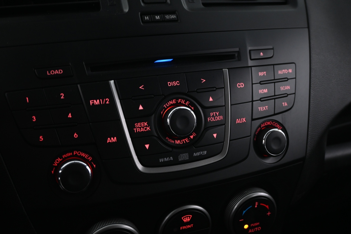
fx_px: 380
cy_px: 117
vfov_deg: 34.2
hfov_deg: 49.6
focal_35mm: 39
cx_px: 176
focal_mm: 26
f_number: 4.5
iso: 1600
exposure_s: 1/15
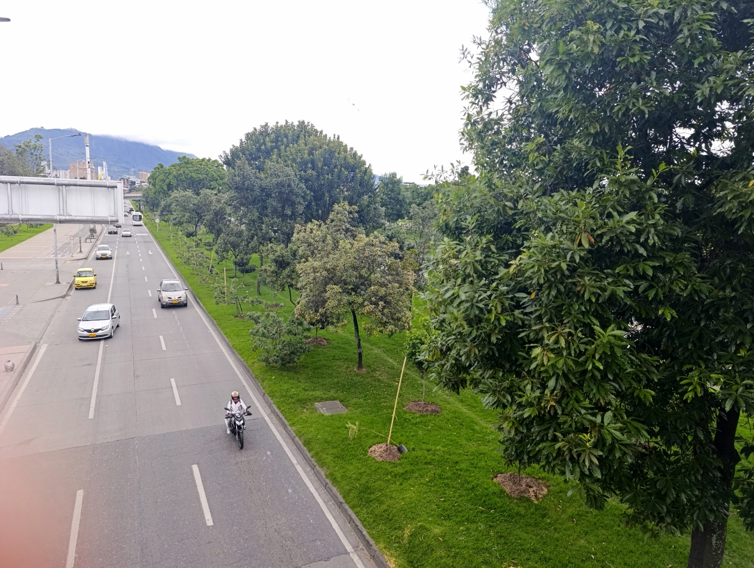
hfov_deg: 73.8
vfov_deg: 59.0
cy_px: 284
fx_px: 502
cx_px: 377
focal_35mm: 23
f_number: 1.6
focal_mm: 6.14
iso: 50
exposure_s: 1/172
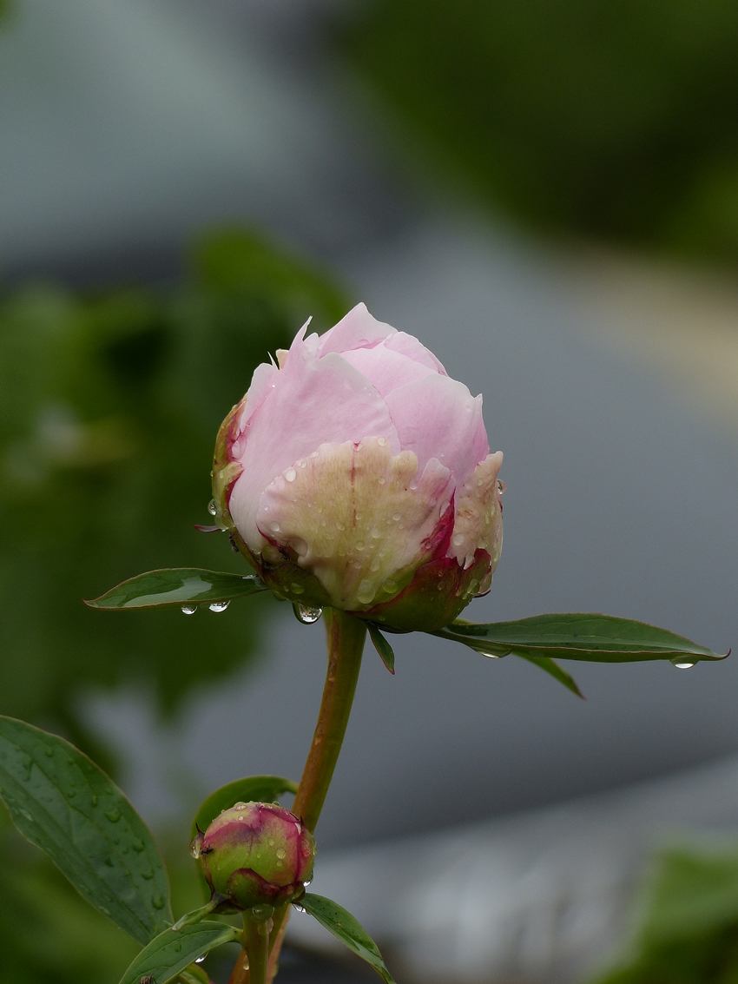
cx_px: 369
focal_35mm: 600
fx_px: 17052
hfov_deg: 2.5
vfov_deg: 3.3
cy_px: 492
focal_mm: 108
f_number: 4
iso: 100
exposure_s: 1/500
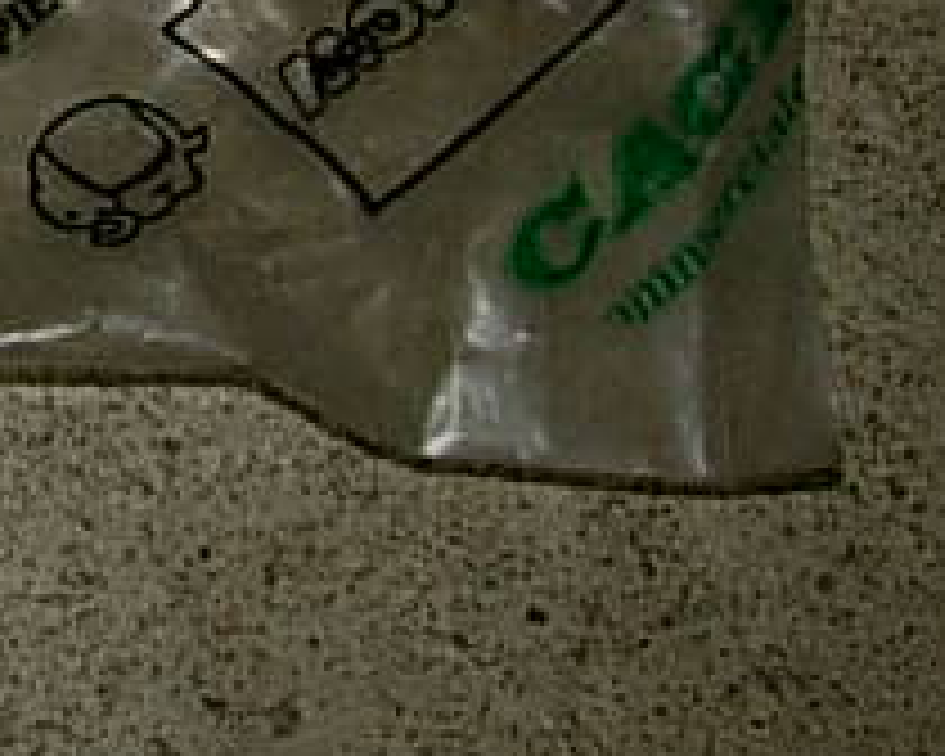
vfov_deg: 8.4
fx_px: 5062
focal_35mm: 181
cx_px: -1008
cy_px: -297
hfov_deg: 9.8
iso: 100
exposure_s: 1/64
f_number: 4.8
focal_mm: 7.8
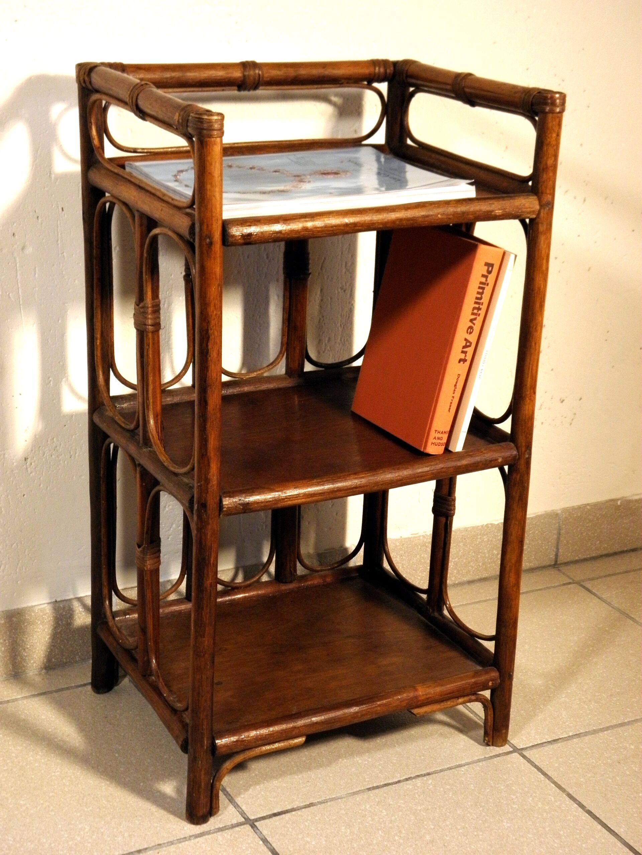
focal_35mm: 59
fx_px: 1459
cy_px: 428
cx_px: 321
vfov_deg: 32.7
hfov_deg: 24.8
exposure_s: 1/20
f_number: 4.1
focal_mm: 10.6
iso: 200
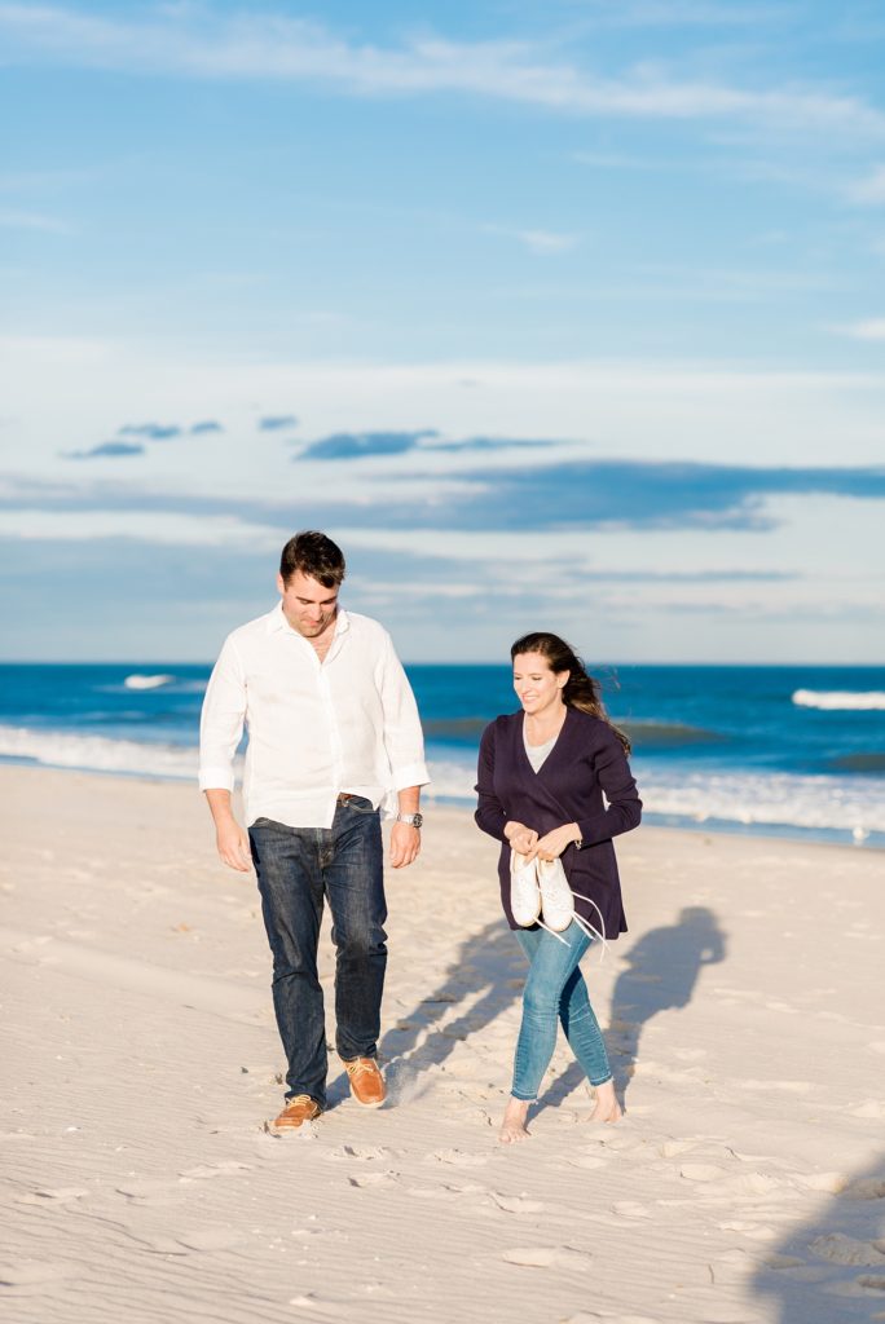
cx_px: 442
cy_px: 662
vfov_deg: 23.9
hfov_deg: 16.1
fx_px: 3130
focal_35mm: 85
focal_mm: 85
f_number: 2.8
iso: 160
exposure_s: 1/2500
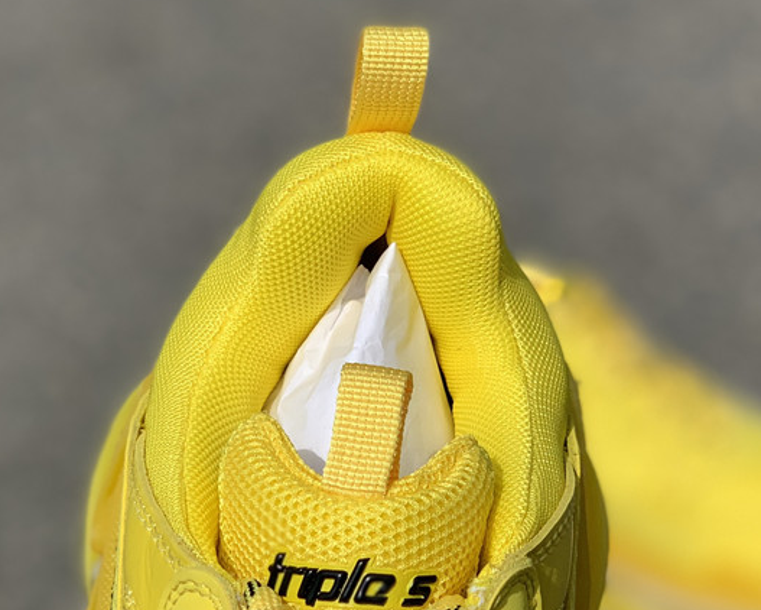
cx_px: 377
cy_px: 412
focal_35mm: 77
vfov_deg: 19.9
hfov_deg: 24.7
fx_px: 1735
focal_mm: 6
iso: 16
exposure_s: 1/3195
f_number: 2.4
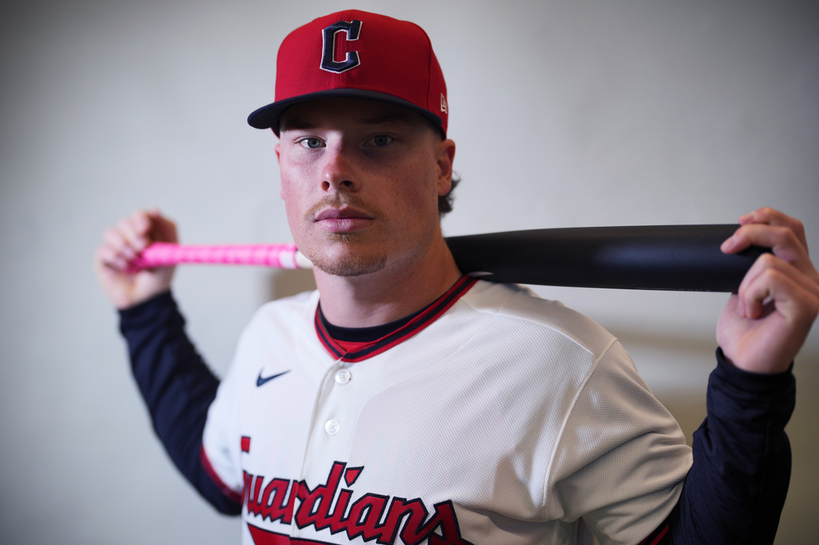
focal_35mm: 50
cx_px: 410
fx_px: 1137
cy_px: 272
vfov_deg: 27.0
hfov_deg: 39.6
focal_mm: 50
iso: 200
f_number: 1.6
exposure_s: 1/1000
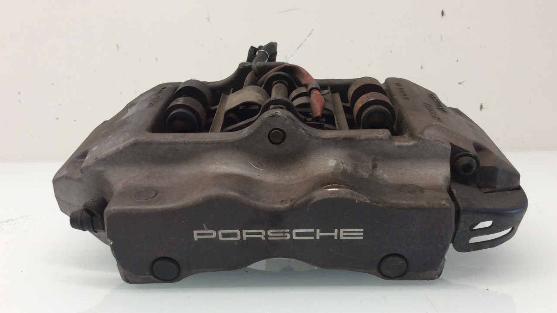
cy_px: 188
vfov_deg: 33.6
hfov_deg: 56.6
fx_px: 517
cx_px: 279
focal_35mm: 35
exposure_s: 1/40
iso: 40
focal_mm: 3.3
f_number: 2.4
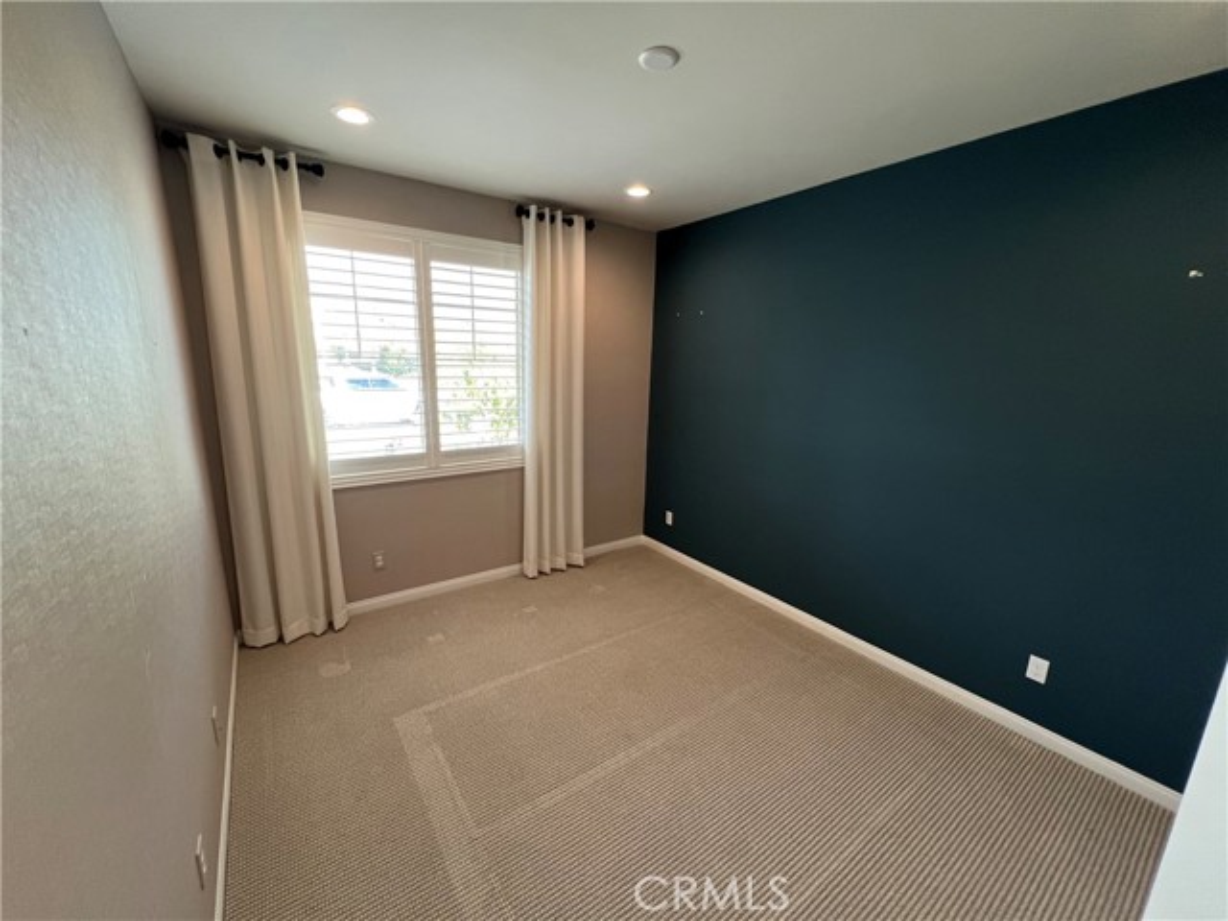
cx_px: 614
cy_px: 460
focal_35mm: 13
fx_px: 461
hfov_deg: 106.2
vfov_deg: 89.9
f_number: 1.8
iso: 200
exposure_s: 1/120
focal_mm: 1.57
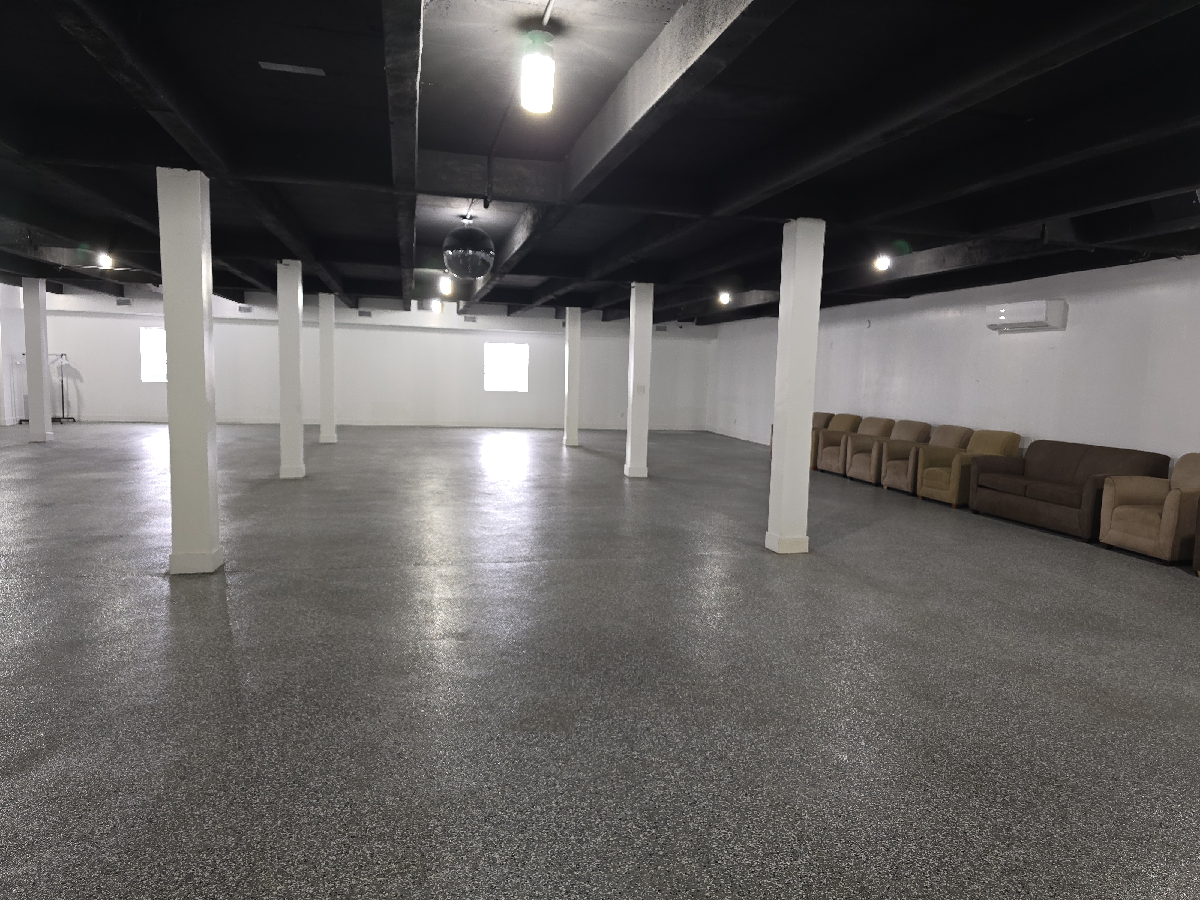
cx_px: 600
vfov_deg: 58.9
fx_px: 797
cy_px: 450
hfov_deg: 73.9
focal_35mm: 23
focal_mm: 6.3
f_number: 1.7
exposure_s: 1/60
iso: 64
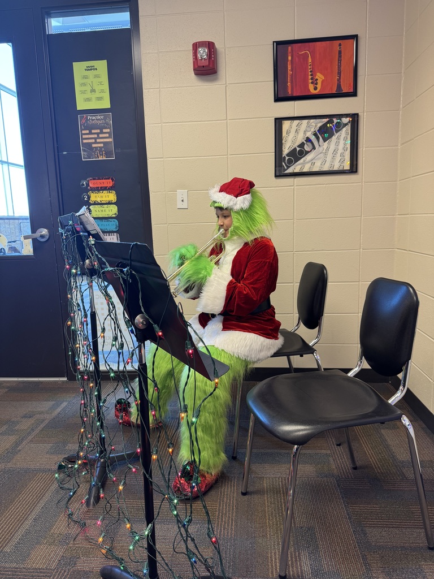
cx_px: 217
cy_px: 290
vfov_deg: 71.6
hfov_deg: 56.8
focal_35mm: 24
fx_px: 401
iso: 125
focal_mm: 6.76
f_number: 1.78
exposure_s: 1/60
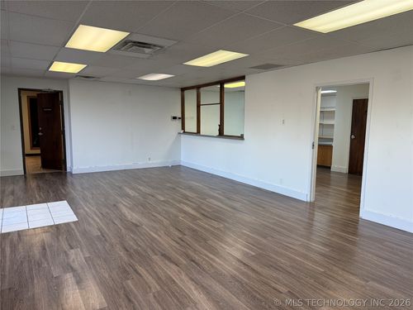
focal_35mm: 24
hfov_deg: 71.6
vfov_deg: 56.8
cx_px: 206
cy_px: 155
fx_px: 286
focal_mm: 6.76
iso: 160
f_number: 1.78
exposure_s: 1/235
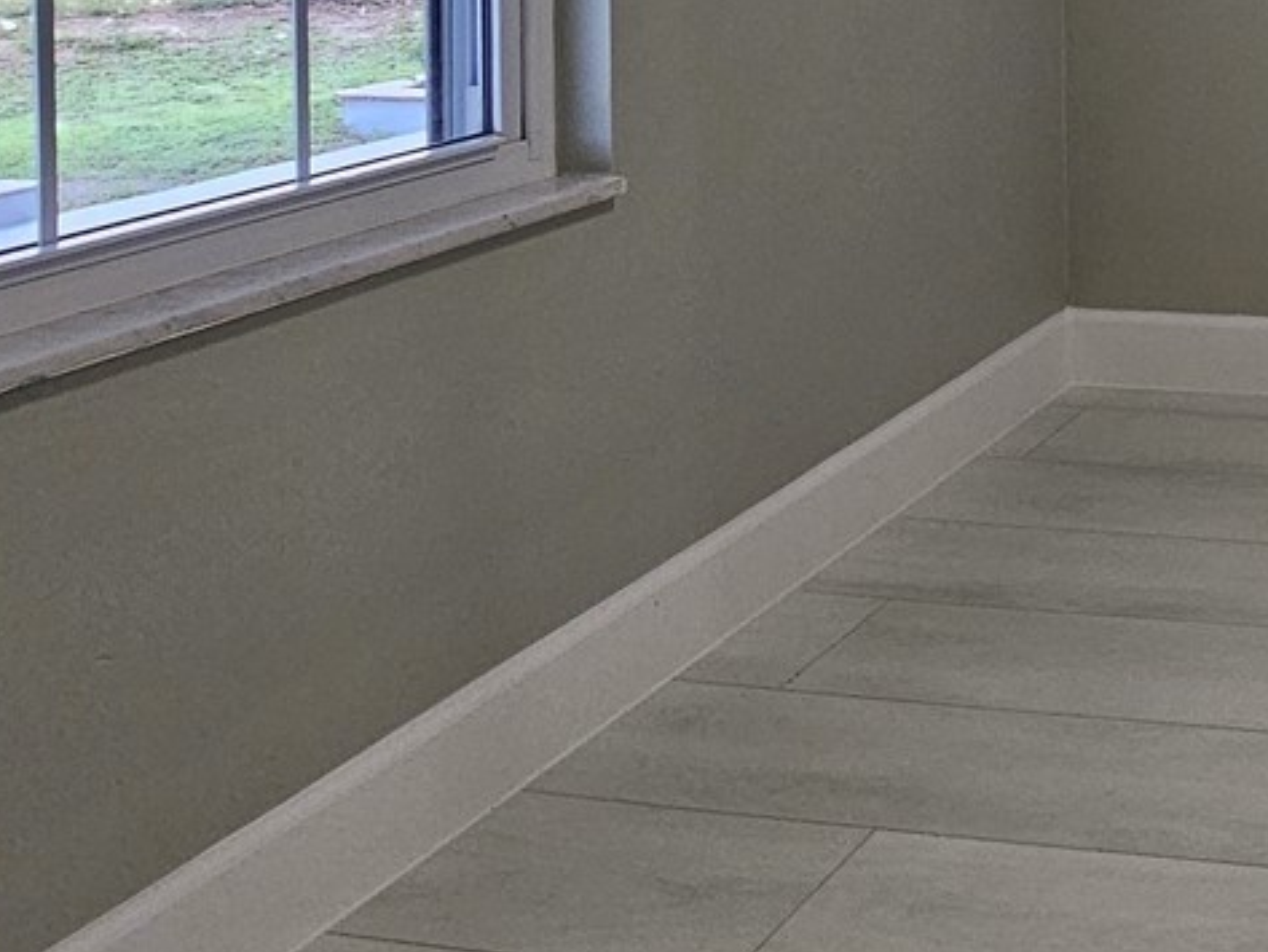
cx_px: 1595
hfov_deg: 33.2
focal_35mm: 44
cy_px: -198
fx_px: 1612
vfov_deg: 28.5
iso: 250
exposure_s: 1/60
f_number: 2.2
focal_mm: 2.2
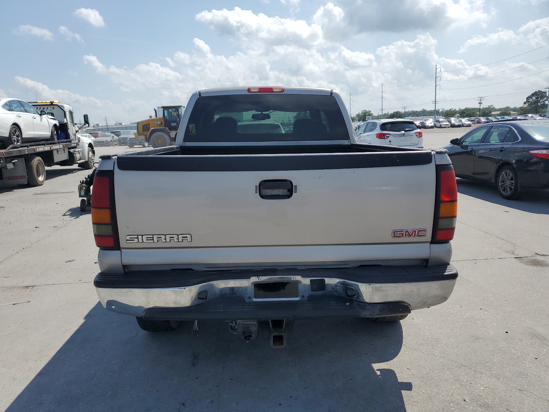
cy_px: 206
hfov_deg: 67.3
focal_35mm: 26
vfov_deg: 53.1
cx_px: 274
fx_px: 412
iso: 50
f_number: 1.5
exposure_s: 1/5000
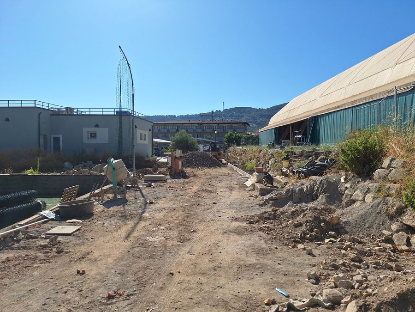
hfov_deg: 73.9
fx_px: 276
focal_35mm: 23
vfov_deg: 58.9
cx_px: 208
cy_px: 156
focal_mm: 5.54
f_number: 1.8
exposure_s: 1/5025
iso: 40
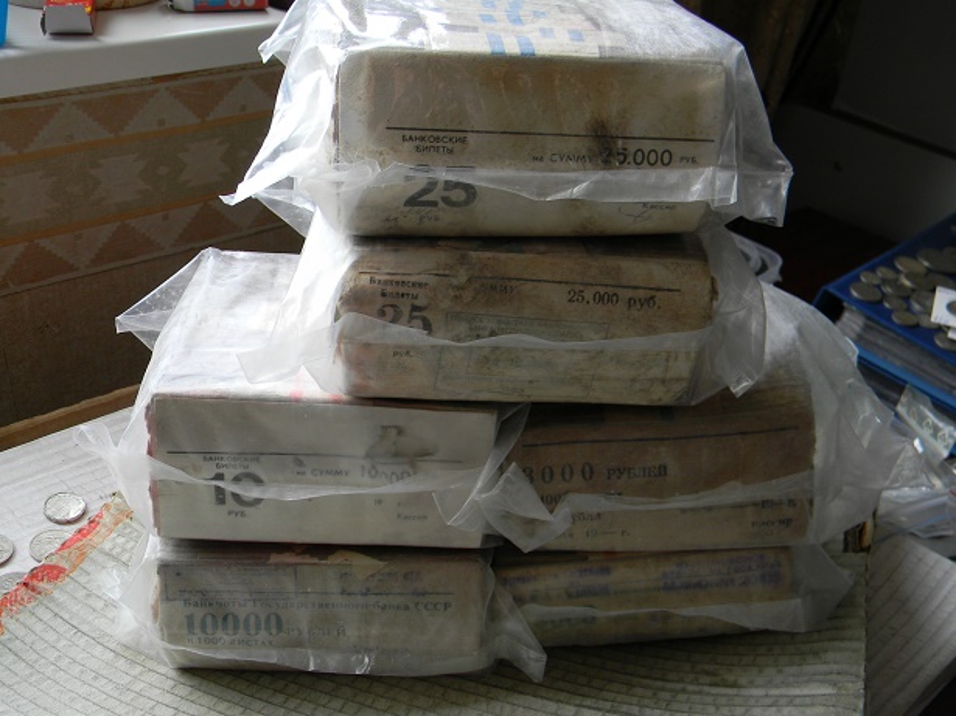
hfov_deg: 51.4
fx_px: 994
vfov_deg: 39.6
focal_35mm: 36
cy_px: 358
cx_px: 478
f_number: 3.7
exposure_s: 1/30
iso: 84
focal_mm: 6.4
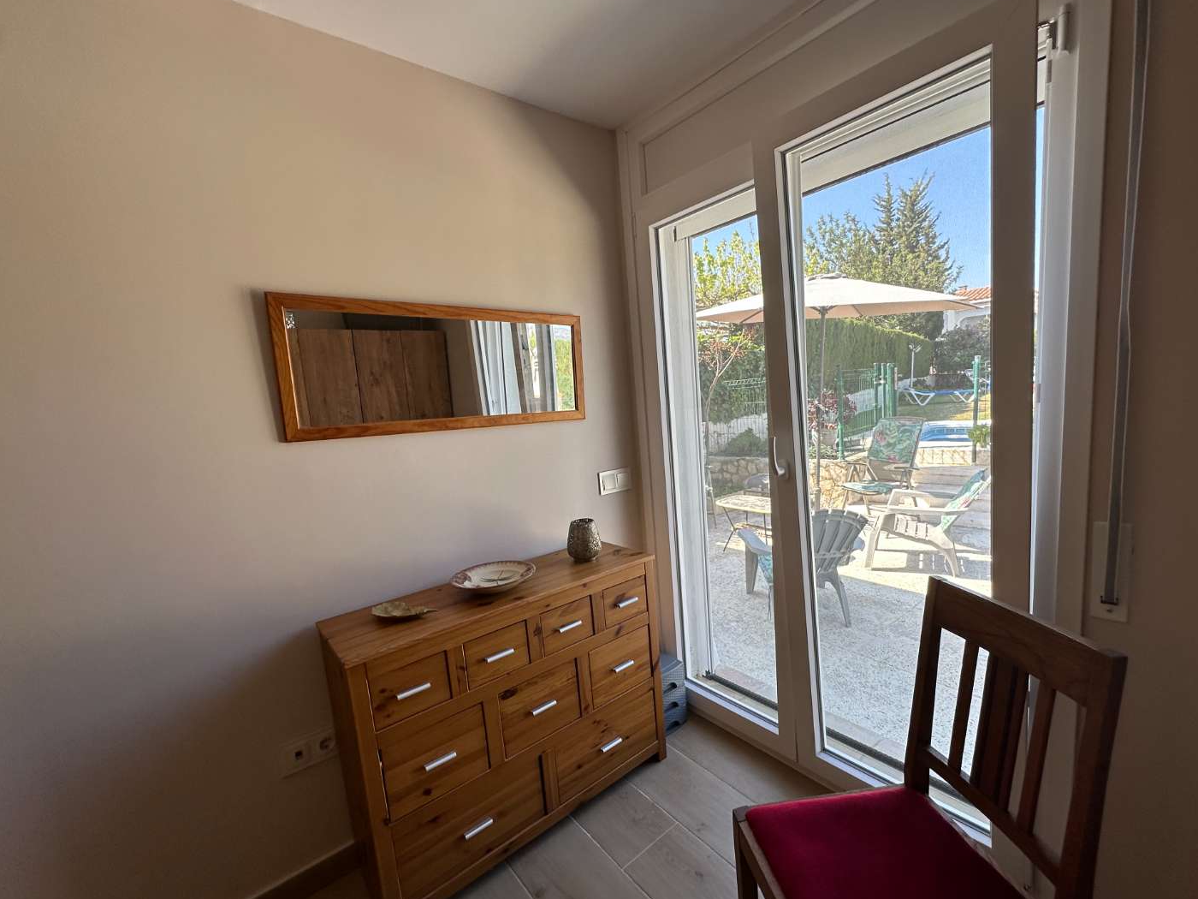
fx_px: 519
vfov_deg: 81.7
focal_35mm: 15
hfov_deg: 98.0
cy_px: 468
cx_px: 640
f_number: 2.2
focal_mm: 2.22
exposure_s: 1/149
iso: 40
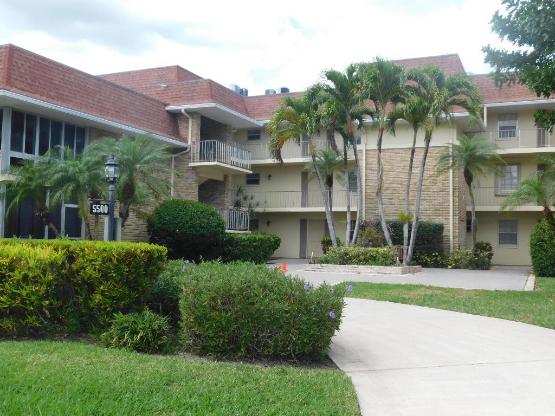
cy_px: 208
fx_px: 577
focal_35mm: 36
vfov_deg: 39.7
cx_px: 278
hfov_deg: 51.4
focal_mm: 6.3
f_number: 3.5
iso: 125
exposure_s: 1/500
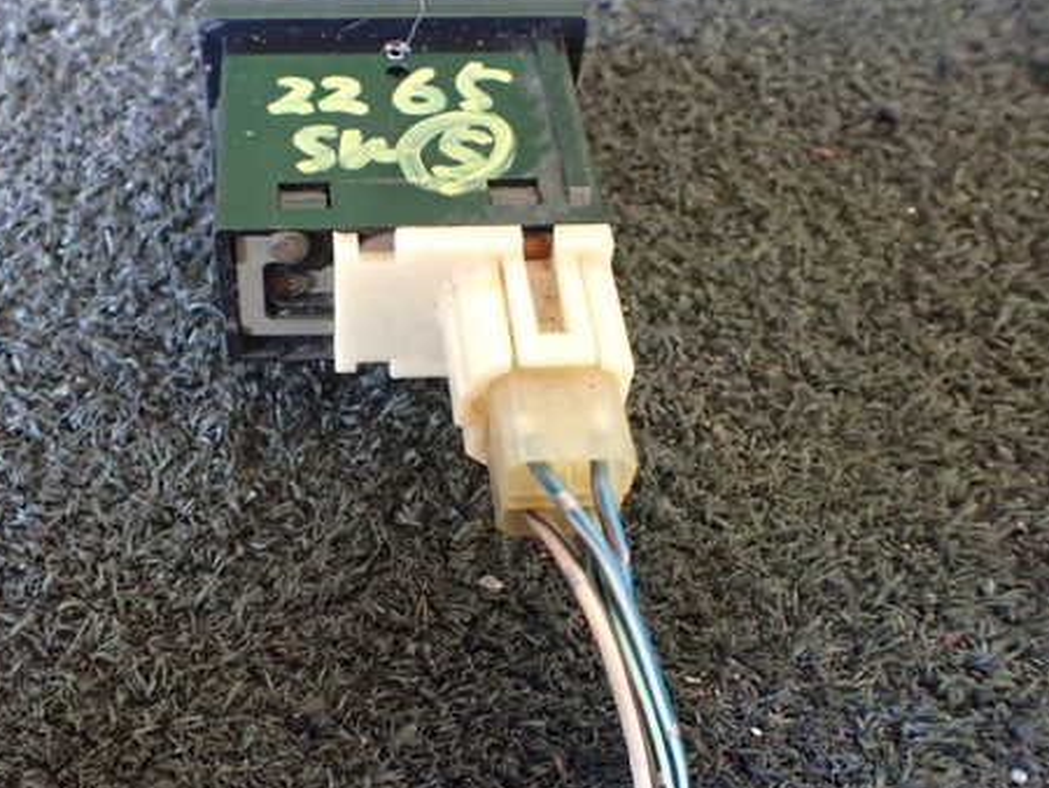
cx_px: 406
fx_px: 1213
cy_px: 394
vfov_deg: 36.0
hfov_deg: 46.4
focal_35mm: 40
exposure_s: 1/30
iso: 1000
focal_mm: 5.4
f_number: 2.3
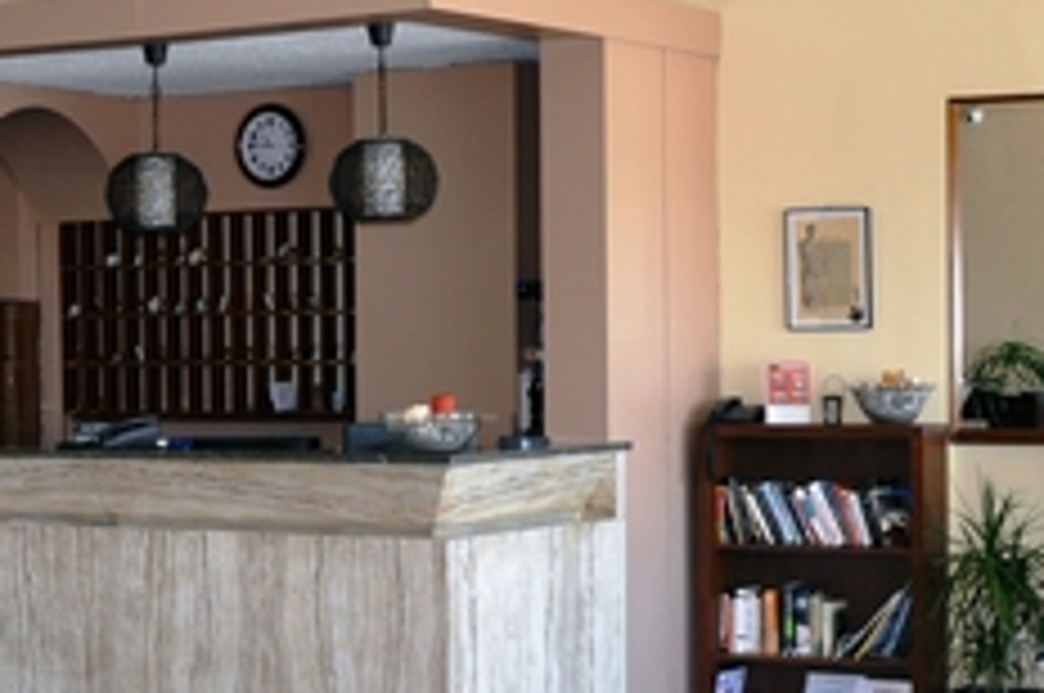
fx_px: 2693
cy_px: 430
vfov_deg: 14.6
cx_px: 374
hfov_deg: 21.9
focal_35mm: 93
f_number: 3.5
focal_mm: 18
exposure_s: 1/25
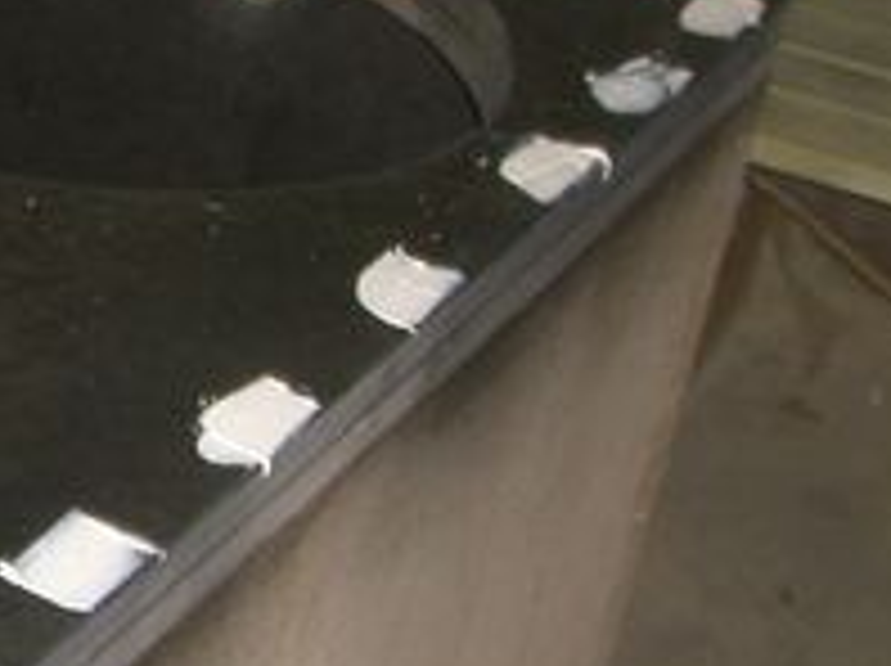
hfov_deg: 14.7
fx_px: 3162
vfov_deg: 12.0
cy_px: 369
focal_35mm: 123
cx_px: -518
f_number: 2.7
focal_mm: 6.2
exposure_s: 1/60
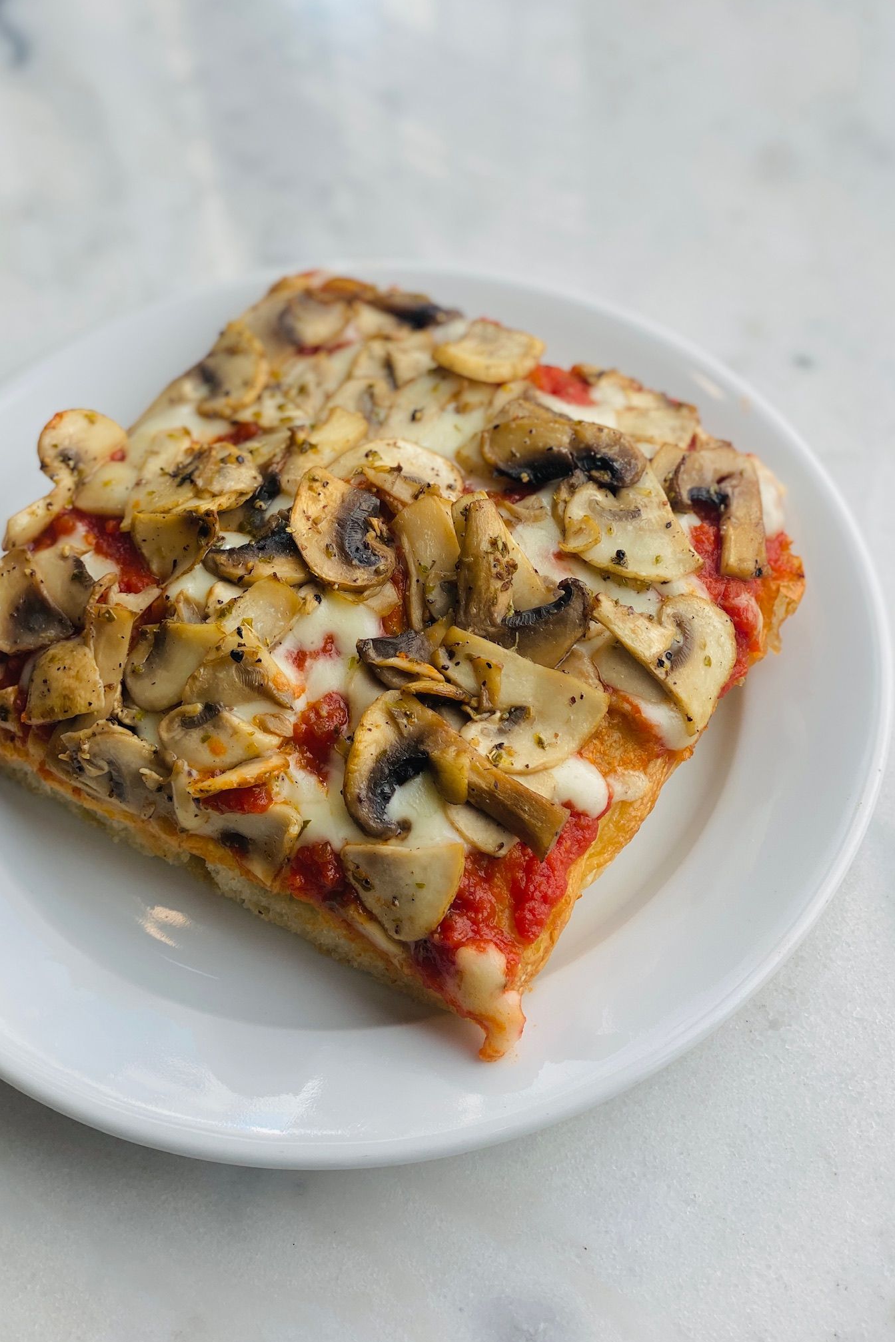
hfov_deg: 24.6
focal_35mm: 55
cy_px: 668
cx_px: 394
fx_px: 2051
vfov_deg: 36.2
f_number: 2
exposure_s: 1/203
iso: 20
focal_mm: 6
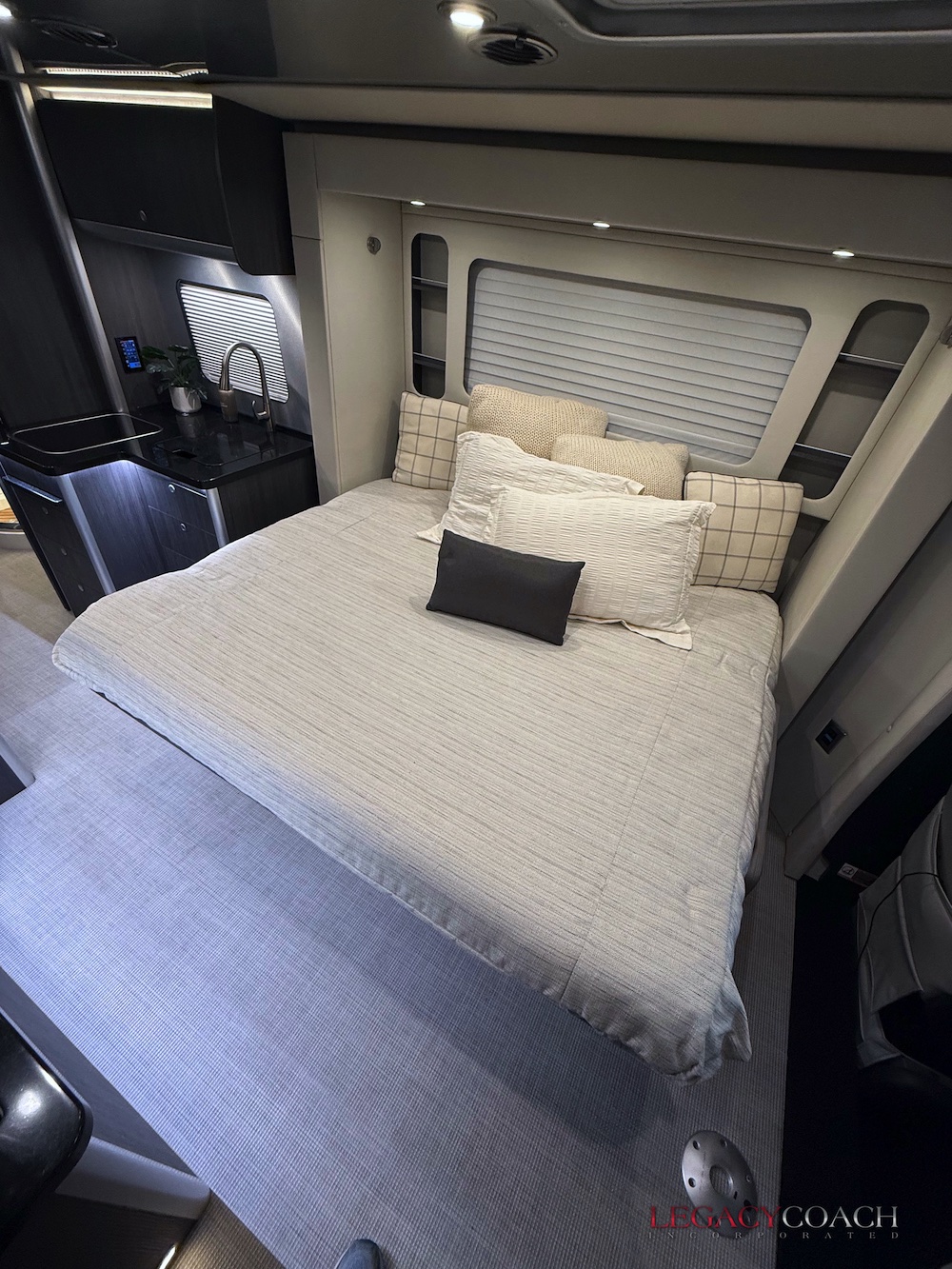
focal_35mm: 14
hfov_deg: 85.7
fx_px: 513
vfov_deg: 102.1
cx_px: 476
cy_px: 634
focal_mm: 2.22
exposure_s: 1/60
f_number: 2.2
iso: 200
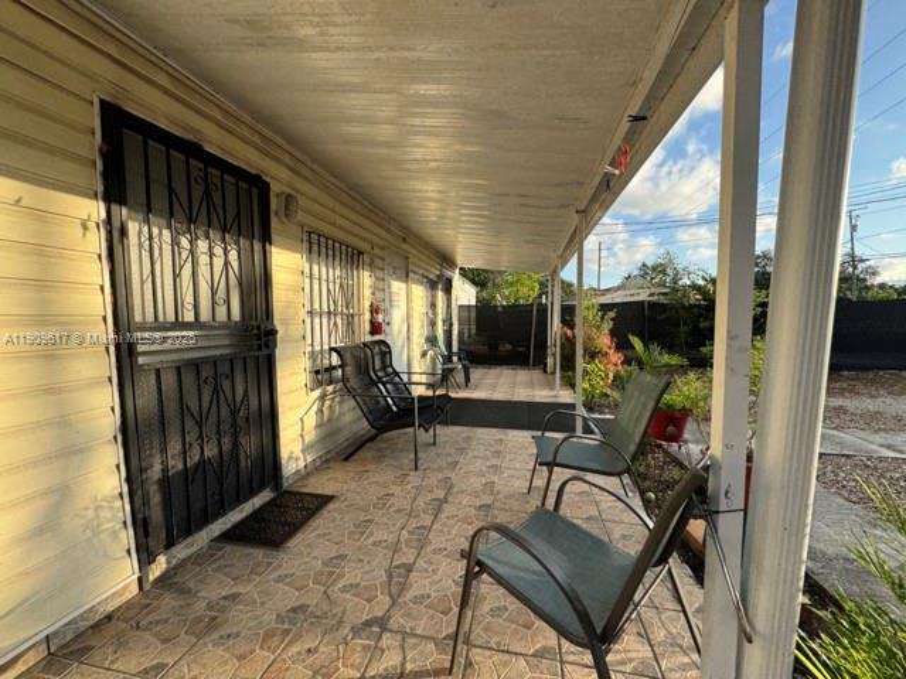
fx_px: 366
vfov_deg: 85.7
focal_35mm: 14
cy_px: 340
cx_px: 453
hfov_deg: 102.1
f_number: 2.2
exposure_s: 1/548
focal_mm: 2.22
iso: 40
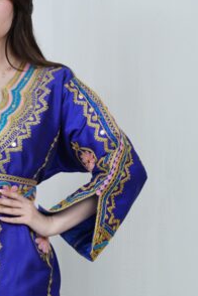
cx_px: -128
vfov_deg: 8.5
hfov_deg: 5.6
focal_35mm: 243
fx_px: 2005
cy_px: 196
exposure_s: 1/125
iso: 160
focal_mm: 70
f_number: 9
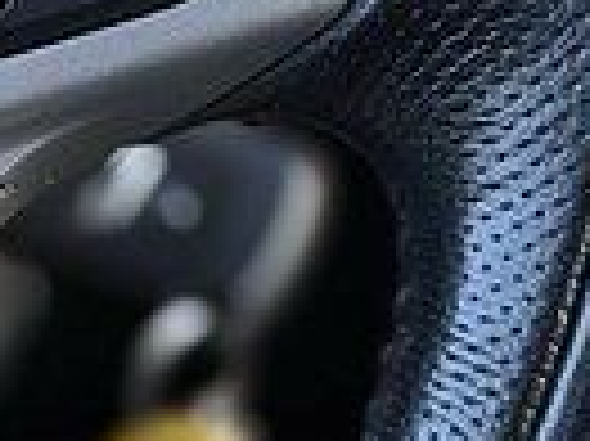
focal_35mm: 201
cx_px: 144
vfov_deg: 7.4
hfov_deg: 9.8
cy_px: 99
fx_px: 3423
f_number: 1.78
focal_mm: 6.76
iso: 100
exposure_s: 1/139
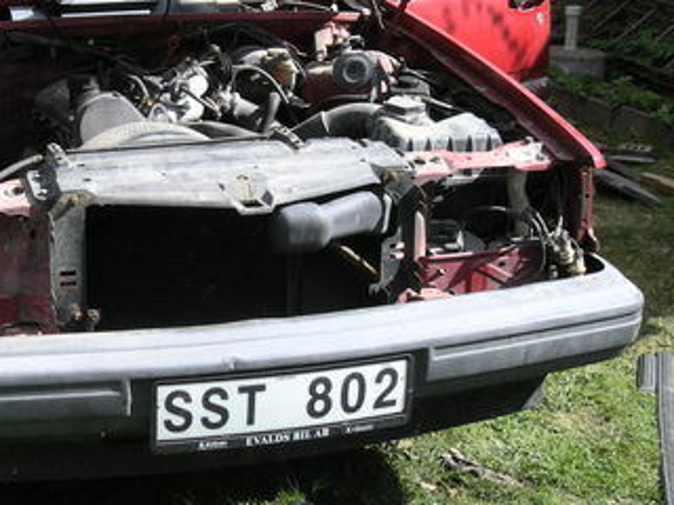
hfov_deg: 26.8
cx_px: 67
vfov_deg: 21.0
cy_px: 202
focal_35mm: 70
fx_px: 1363
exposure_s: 1/402
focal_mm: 5.7
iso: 50
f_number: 2.8
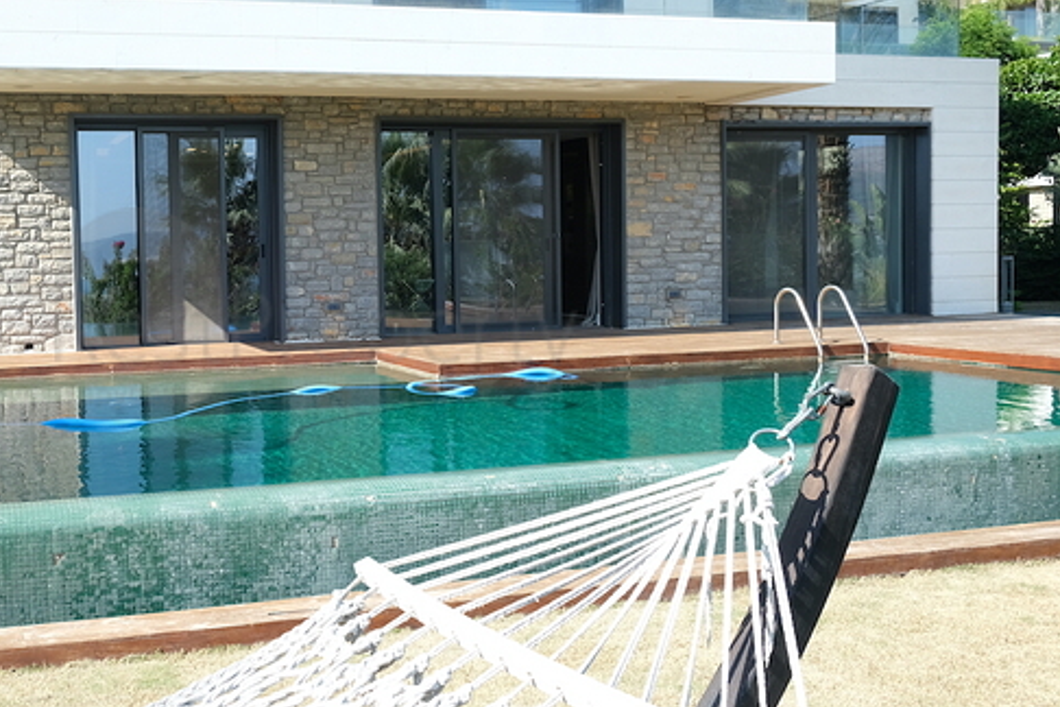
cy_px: 310
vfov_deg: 33.4
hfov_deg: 47.3
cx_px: 316
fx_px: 1178
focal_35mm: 40
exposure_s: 1/210
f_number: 5.6
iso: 160
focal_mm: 18
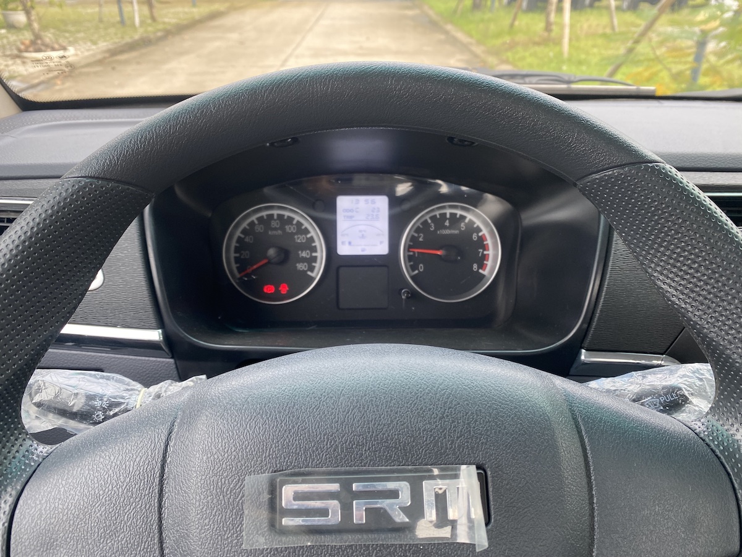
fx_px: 557
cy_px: 278
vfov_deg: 53.1
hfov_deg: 67.3
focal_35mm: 26
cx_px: 371
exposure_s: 1/122
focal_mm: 4.25
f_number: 1.8
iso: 80
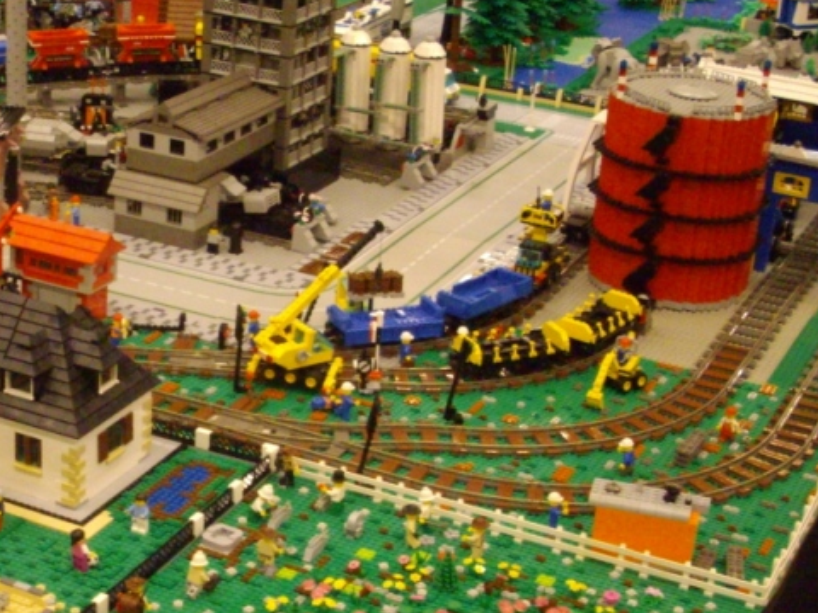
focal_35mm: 79
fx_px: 1867
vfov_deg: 18.6
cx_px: 145
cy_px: 388
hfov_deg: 24.3
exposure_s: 1/13
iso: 400
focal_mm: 6.2
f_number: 2.8
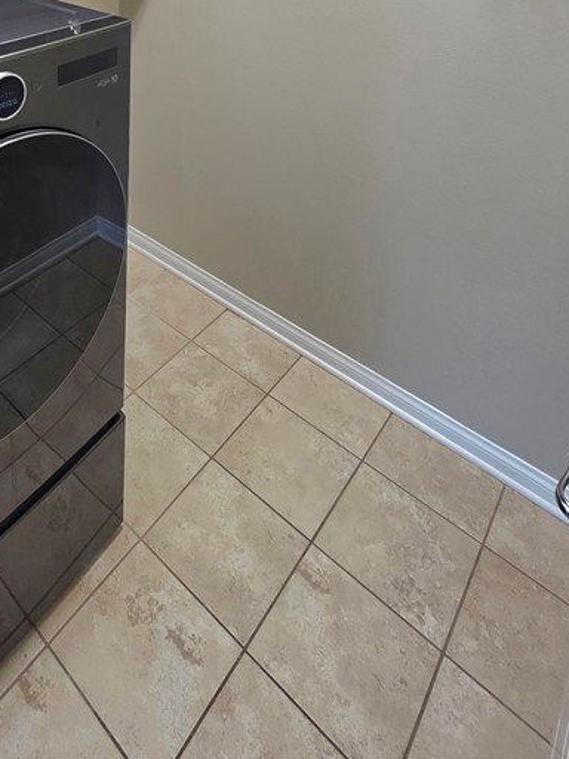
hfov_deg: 49.4
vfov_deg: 53.4
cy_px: 4
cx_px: 101
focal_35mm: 26
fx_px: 570
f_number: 1.9
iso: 250
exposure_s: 1/60.2
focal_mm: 2.2
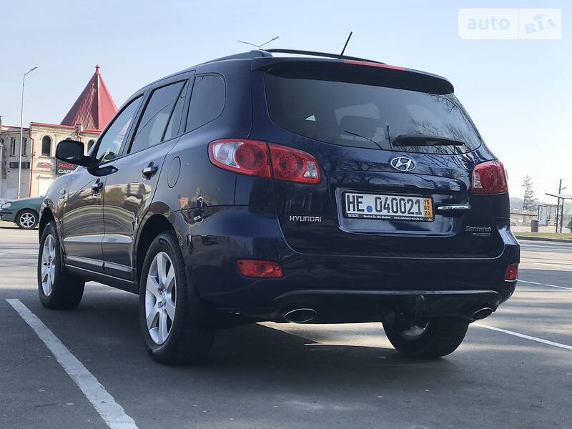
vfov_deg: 25.7
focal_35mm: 57
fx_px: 942
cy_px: 214
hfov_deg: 33.8
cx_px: 286
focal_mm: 6.6
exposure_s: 1/606
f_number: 2.8
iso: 20
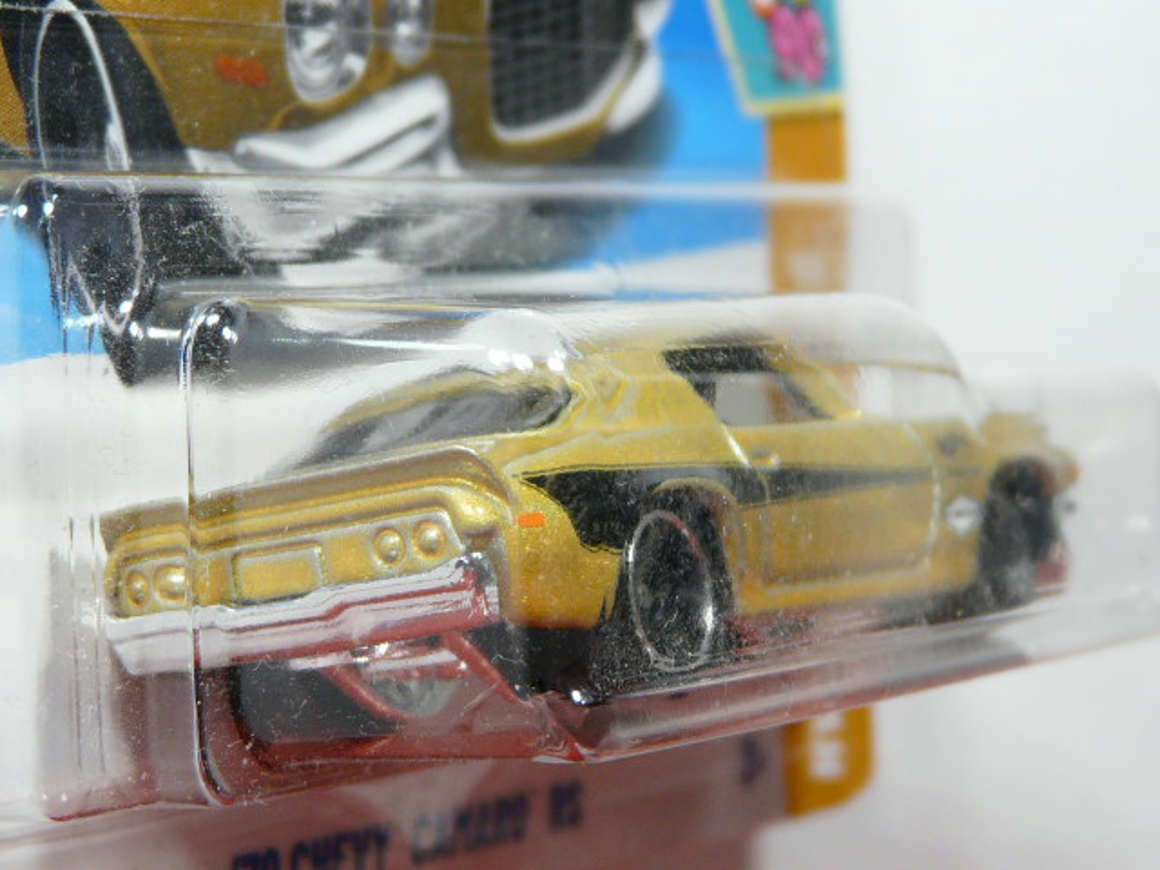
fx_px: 3586
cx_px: 580
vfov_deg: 13.8
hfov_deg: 18.4
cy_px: 435
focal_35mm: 107
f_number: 3.2
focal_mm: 11.1
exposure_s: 1/50
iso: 125
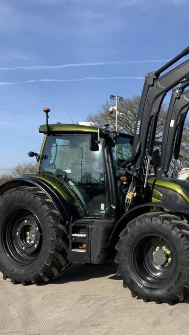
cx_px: 182
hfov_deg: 26.4
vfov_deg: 47.4
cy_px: 167
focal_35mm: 43
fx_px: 383
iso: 16
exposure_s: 1/2058
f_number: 1.8
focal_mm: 3
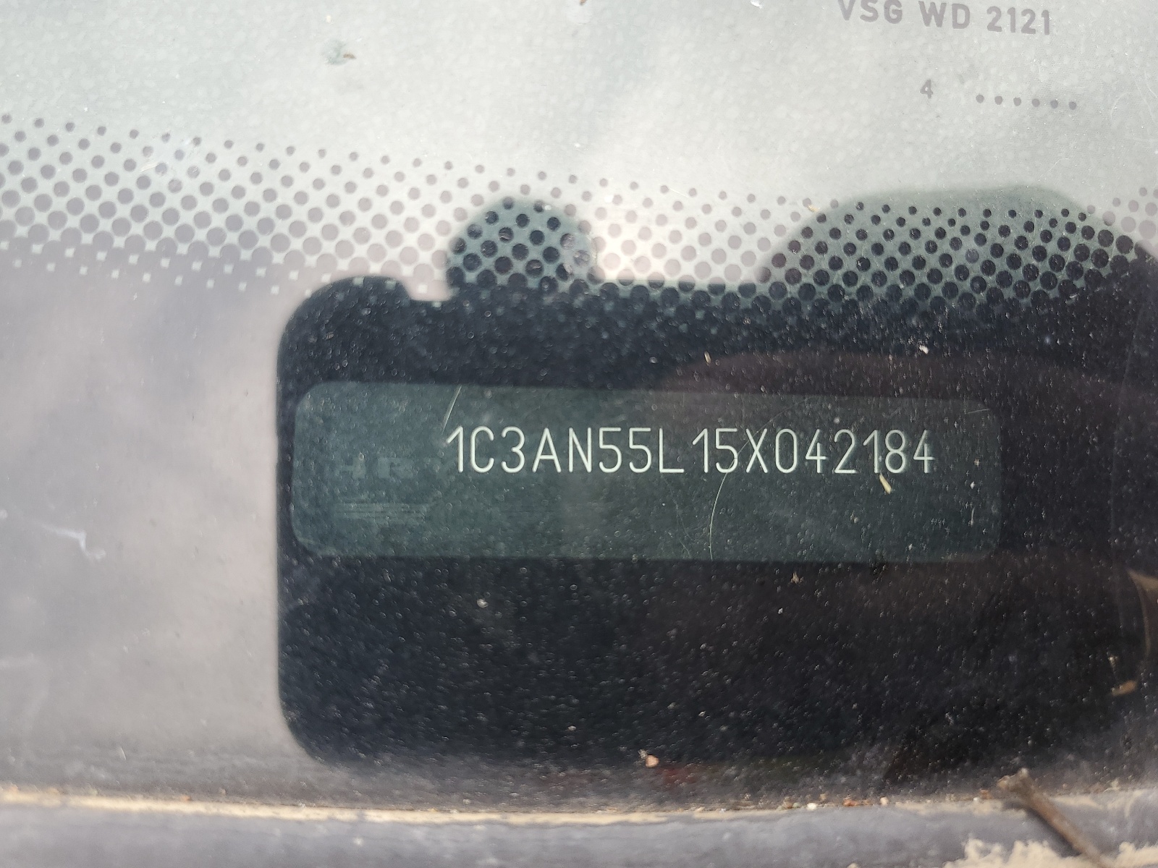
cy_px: 434
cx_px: 579
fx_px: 870
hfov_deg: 67.3
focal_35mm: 26
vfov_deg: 53.1
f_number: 1.5
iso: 50
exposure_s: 1/435
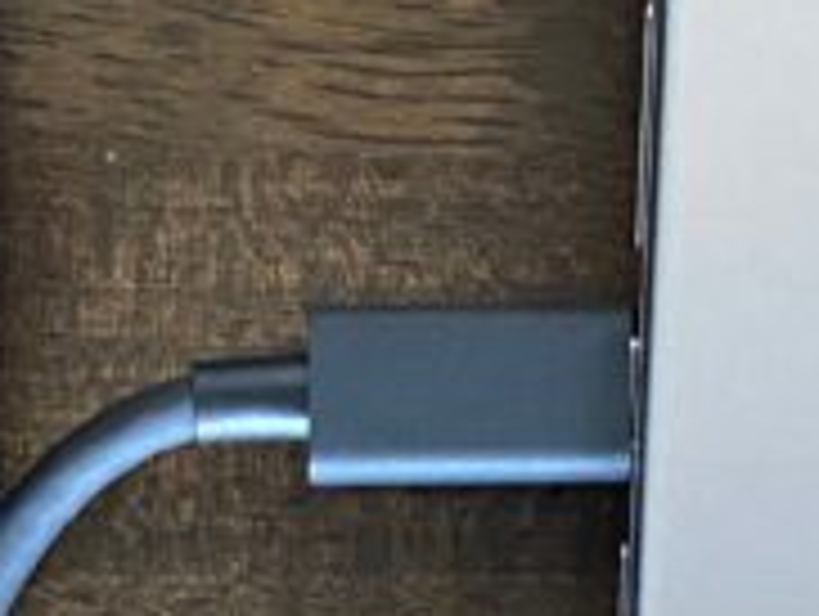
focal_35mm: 146
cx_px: 216
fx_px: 3459
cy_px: 886
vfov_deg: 9.9
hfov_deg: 13.5
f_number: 1.8
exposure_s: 1/35
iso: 640
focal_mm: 4.25
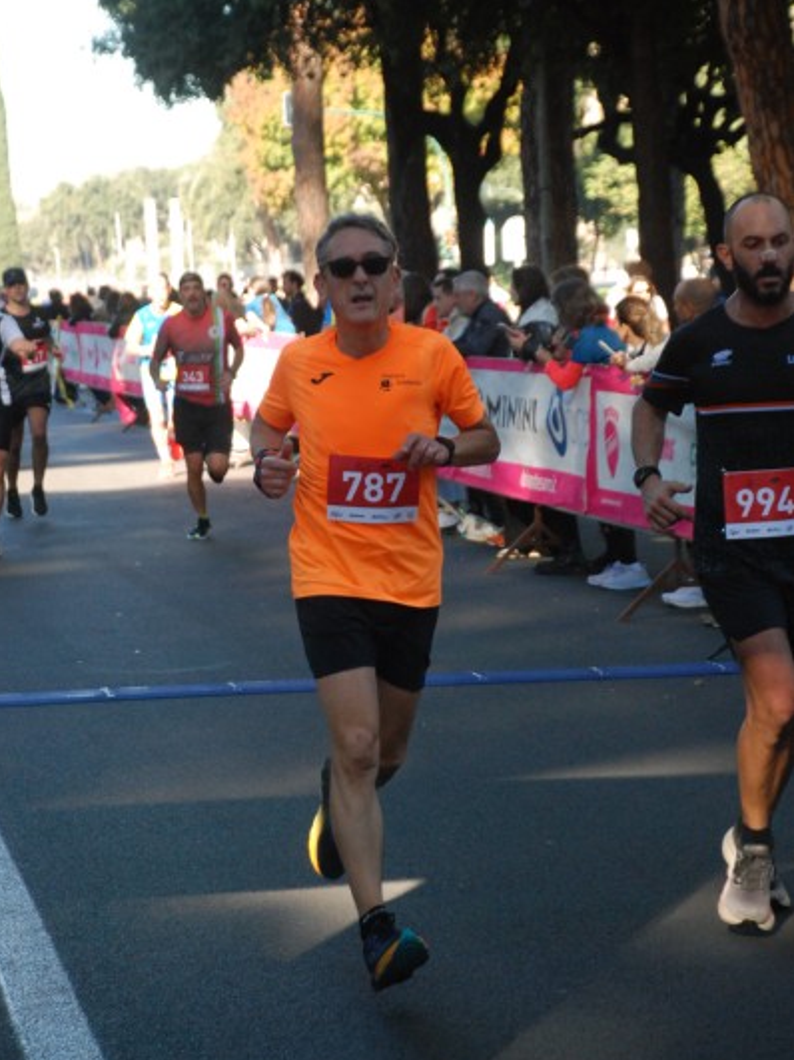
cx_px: 394
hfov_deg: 12.1
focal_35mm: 123
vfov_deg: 16.1
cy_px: 531
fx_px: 3749
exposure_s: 1/400
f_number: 5.6
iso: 1000
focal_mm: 75
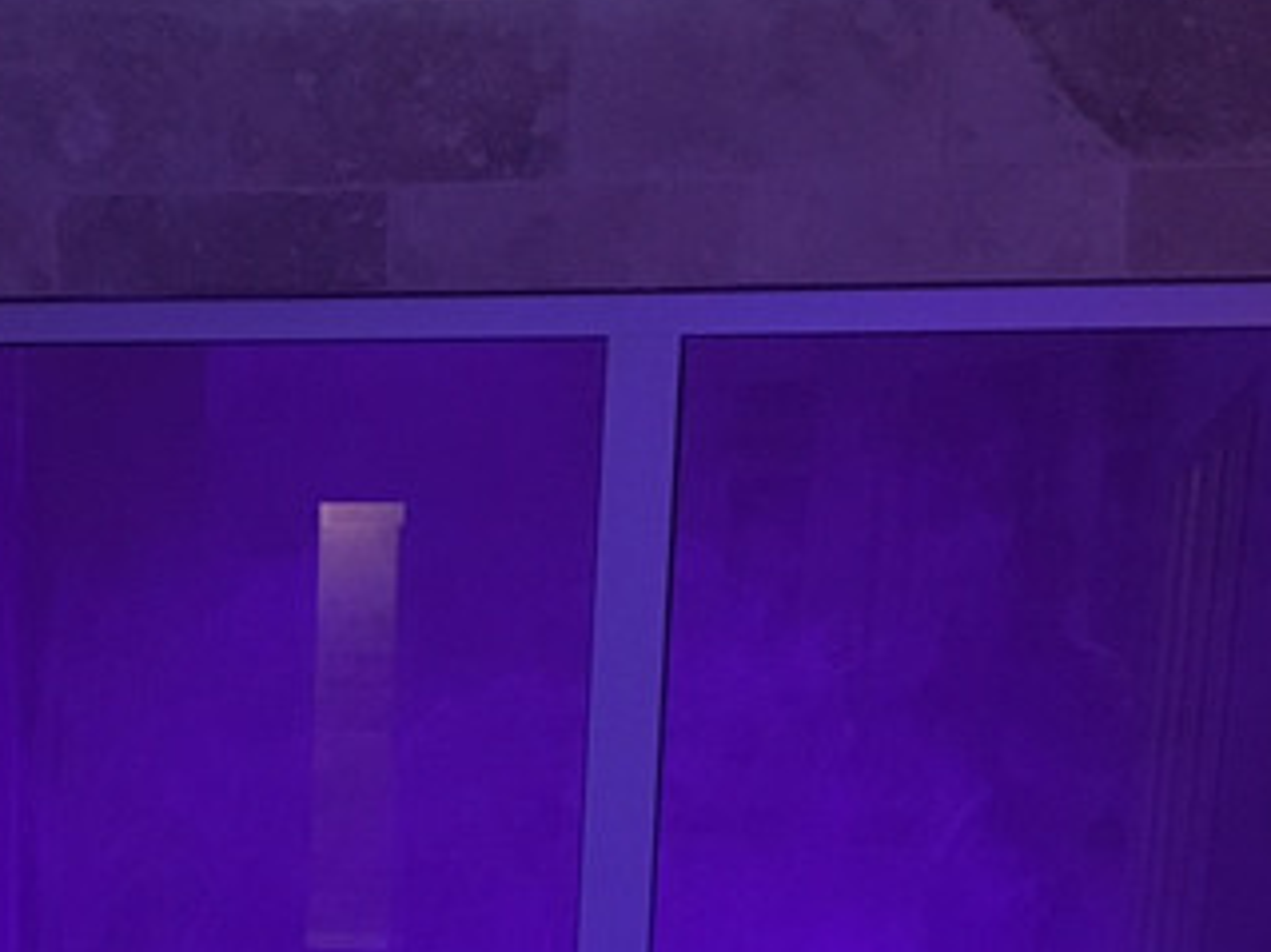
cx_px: 44
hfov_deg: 21.4
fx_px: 3267
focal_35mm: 89
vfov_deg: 15.7
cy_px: 1277
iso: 400
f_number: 2.2
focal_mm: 4.15
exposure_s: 1/17
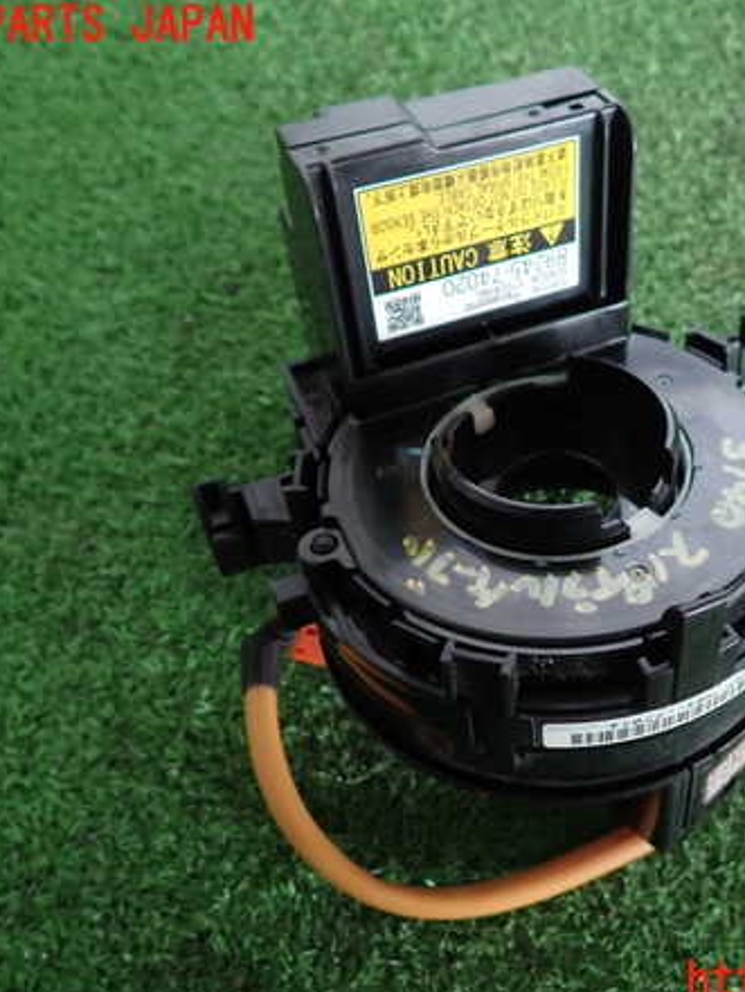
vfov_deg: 53.9
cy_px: 504
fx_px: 975
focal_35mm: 34
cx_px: 520
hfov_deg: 41.1
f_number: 2
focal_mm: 4.5
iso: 200
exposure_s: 1/60
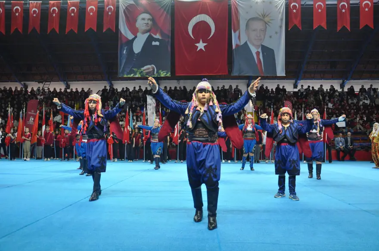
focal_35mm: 32
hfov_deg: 59.6
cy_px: 126
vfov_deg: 41.6
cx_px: 190
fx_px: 331
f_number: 4
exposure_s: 1/60
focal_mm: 21
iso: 560
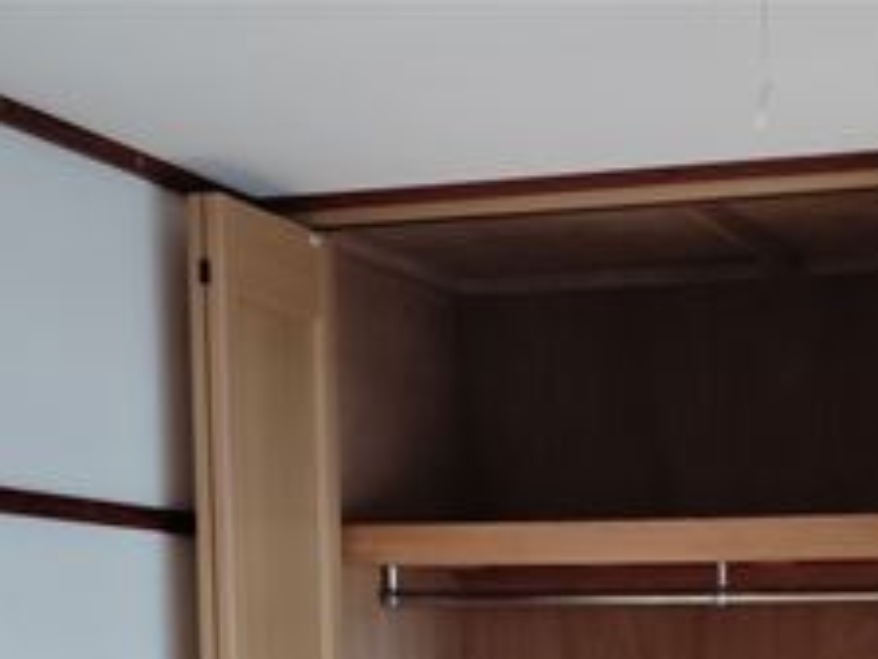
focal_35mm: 83
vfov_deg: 16.5
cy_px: 938
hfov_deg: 23.3
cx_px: 686
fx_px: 2105
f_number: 1.8
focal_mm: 4.25
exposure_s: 1/50
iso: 195
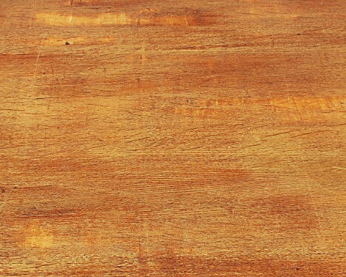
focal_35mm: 104
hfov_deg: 18.4
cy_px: 172
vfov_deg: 14.8
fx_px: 1065
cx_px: 172
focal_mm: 18
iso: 100
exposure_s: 1/160
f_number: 6.3
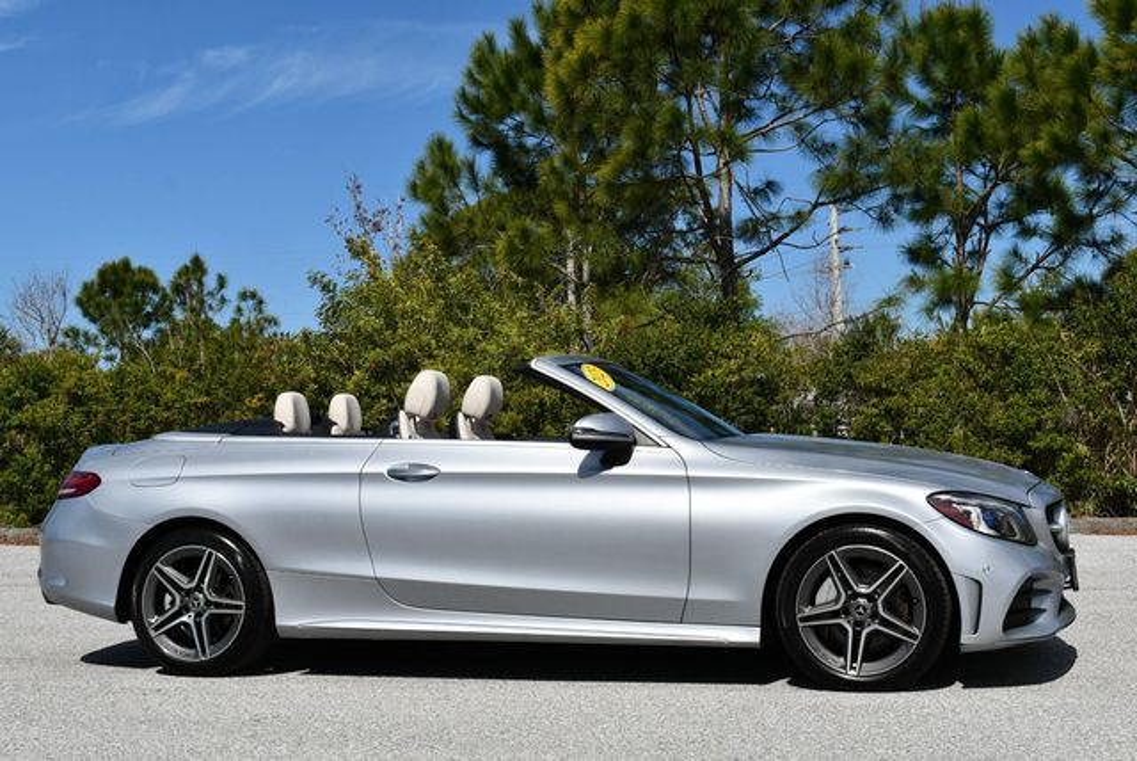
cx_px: 568
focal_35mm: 52
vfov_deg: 26.0
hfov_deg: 38.2
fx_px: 1644
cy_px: 380
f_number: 10
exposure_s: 1/400
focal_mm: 26
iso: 100
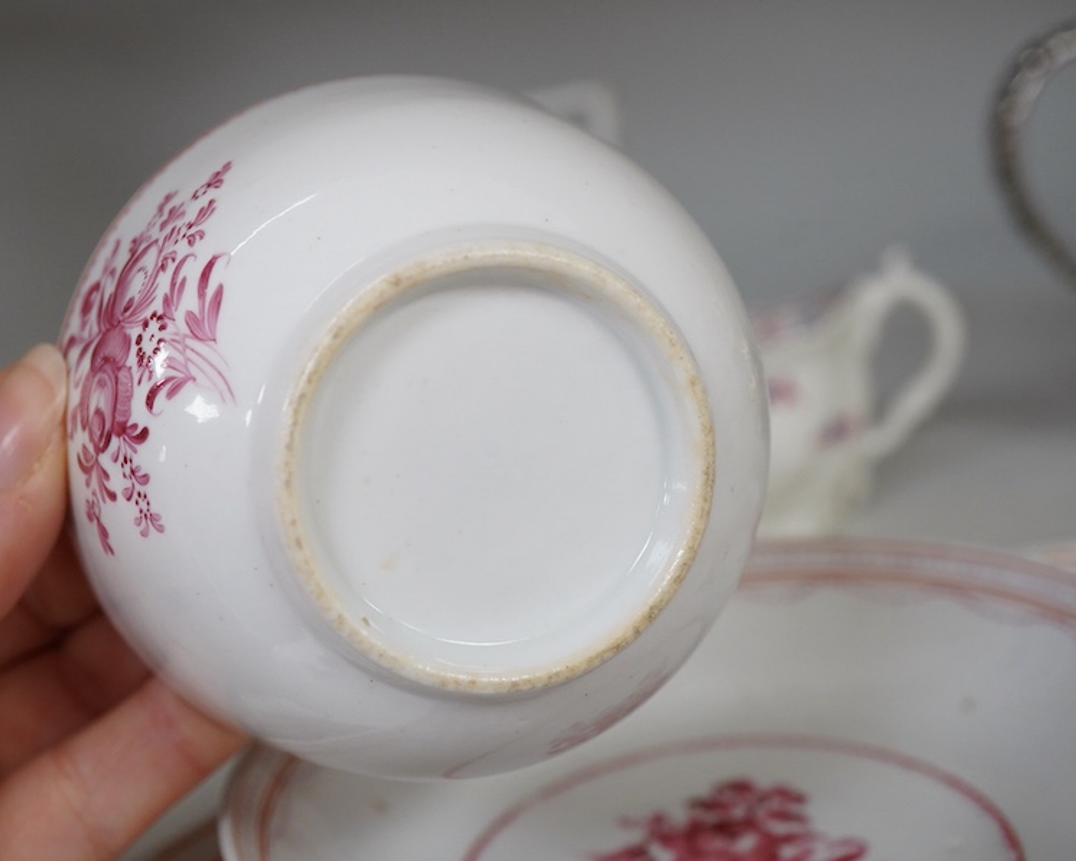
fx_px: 1624
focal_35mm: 51
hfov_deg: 36.6
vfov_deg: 29.7
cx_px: 445
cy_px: 432
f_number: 9
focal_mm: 30
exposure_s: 1/125
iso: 1250
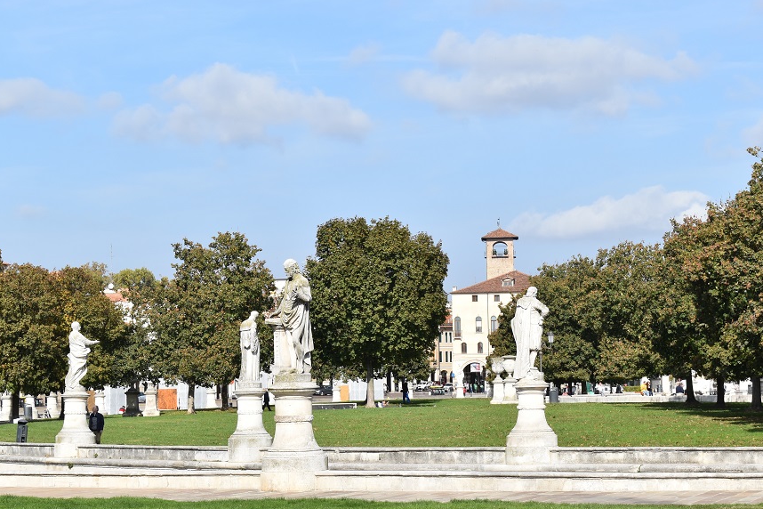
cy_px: 263
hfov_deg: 23.5
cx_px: 364
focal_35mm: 87
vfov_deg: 15.8
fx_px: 1834
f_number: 10
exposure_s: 1/400
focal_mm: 55
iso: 200
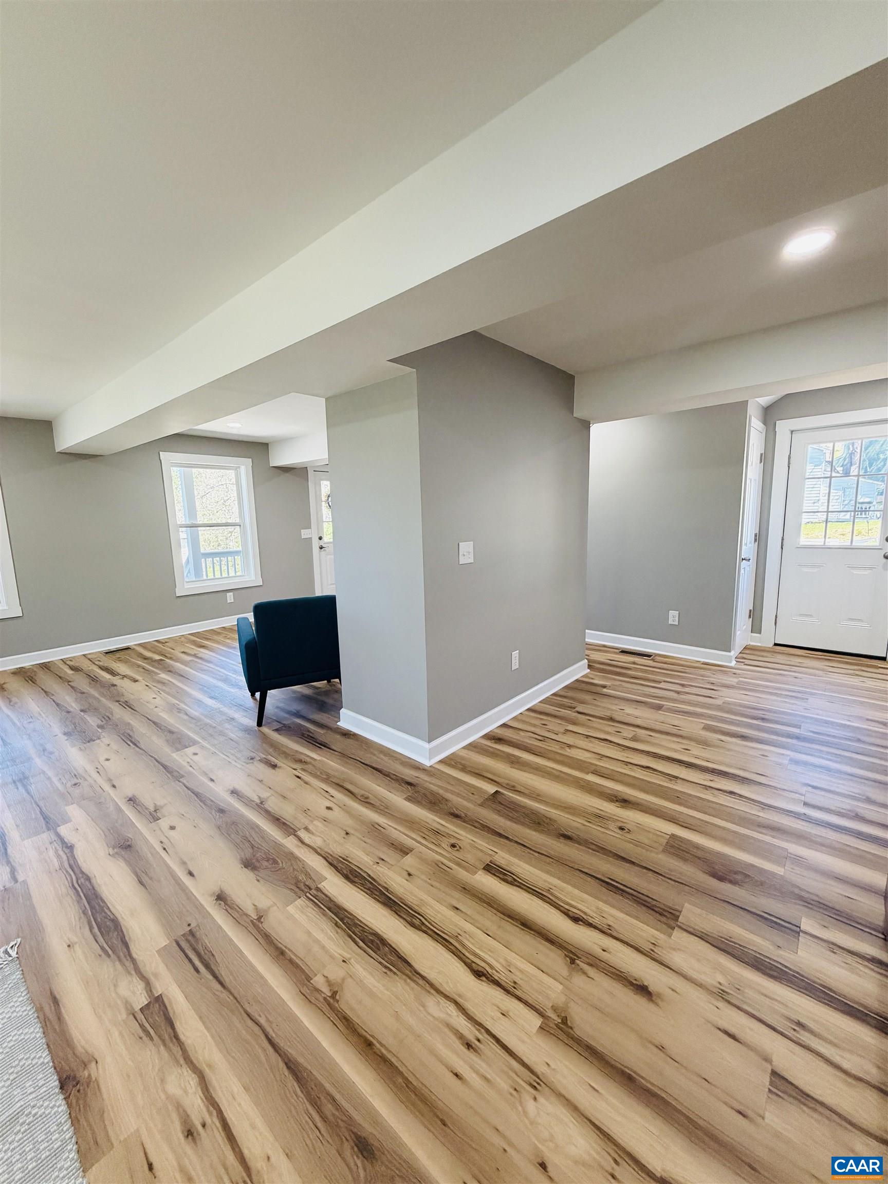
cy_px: 592
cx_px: 444
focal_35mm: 14
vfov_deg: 102.1
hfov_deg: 85.7
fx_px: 479
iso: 320
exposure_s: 1/120
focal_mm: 2.22
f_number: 2.2
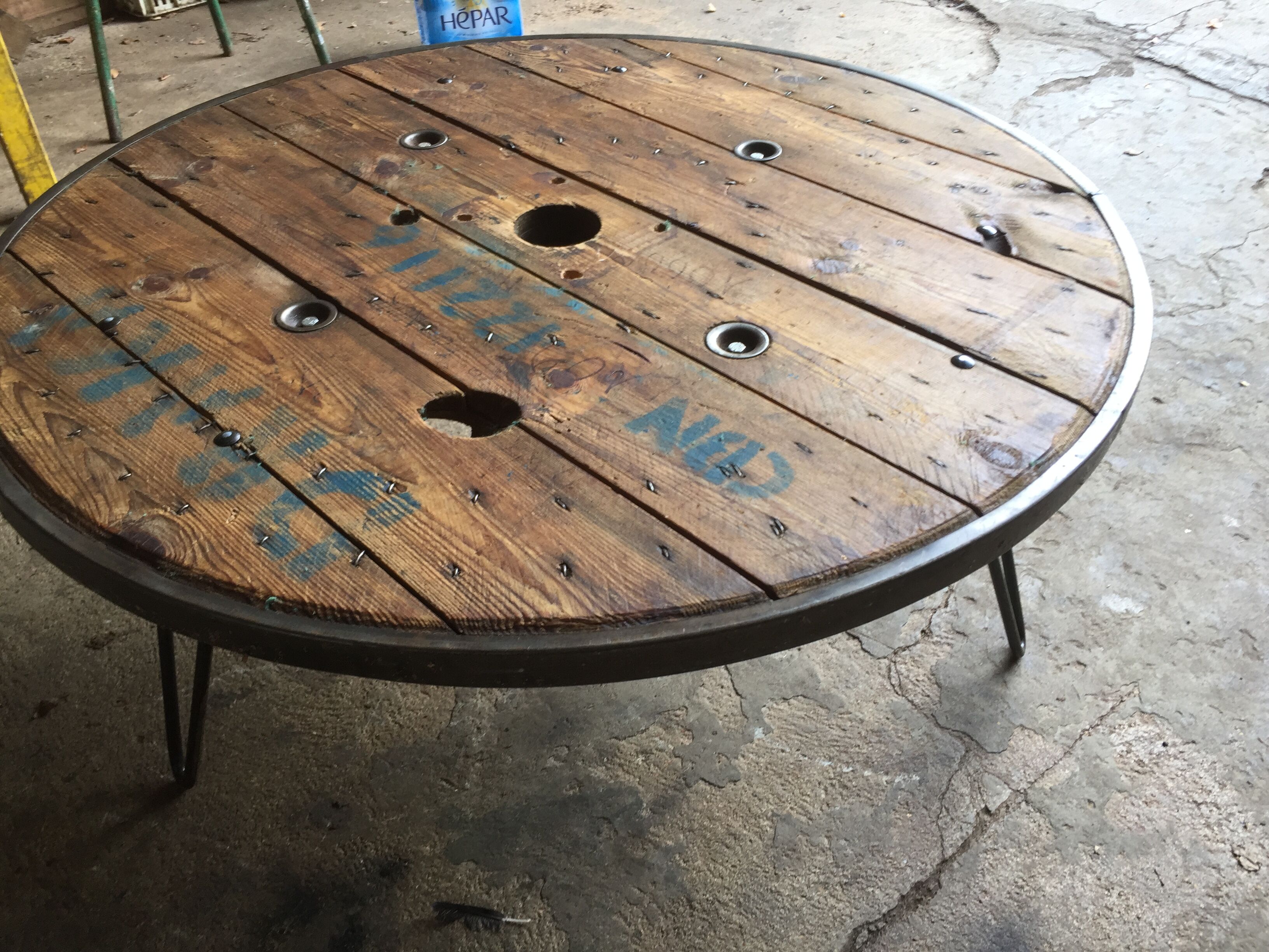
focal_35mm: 29
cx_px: 634
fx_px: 1063
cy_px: 476
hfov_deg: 61.7
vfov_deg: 48.2
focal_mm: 4.15
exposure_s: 1/50
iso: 40
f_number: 2.2
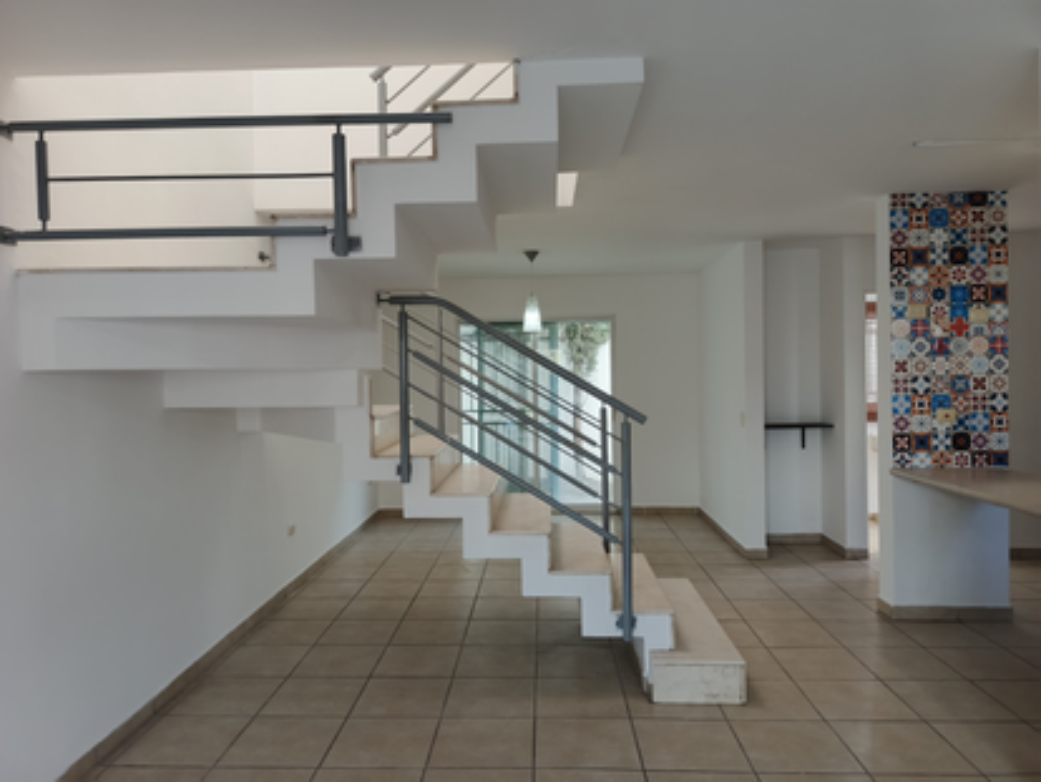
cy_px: 391
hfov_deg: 71.6
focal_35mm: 24
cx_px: 520
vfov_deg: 56.9
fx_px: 722
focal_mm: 5.25
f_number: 1.75
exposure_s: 1/120
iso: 491
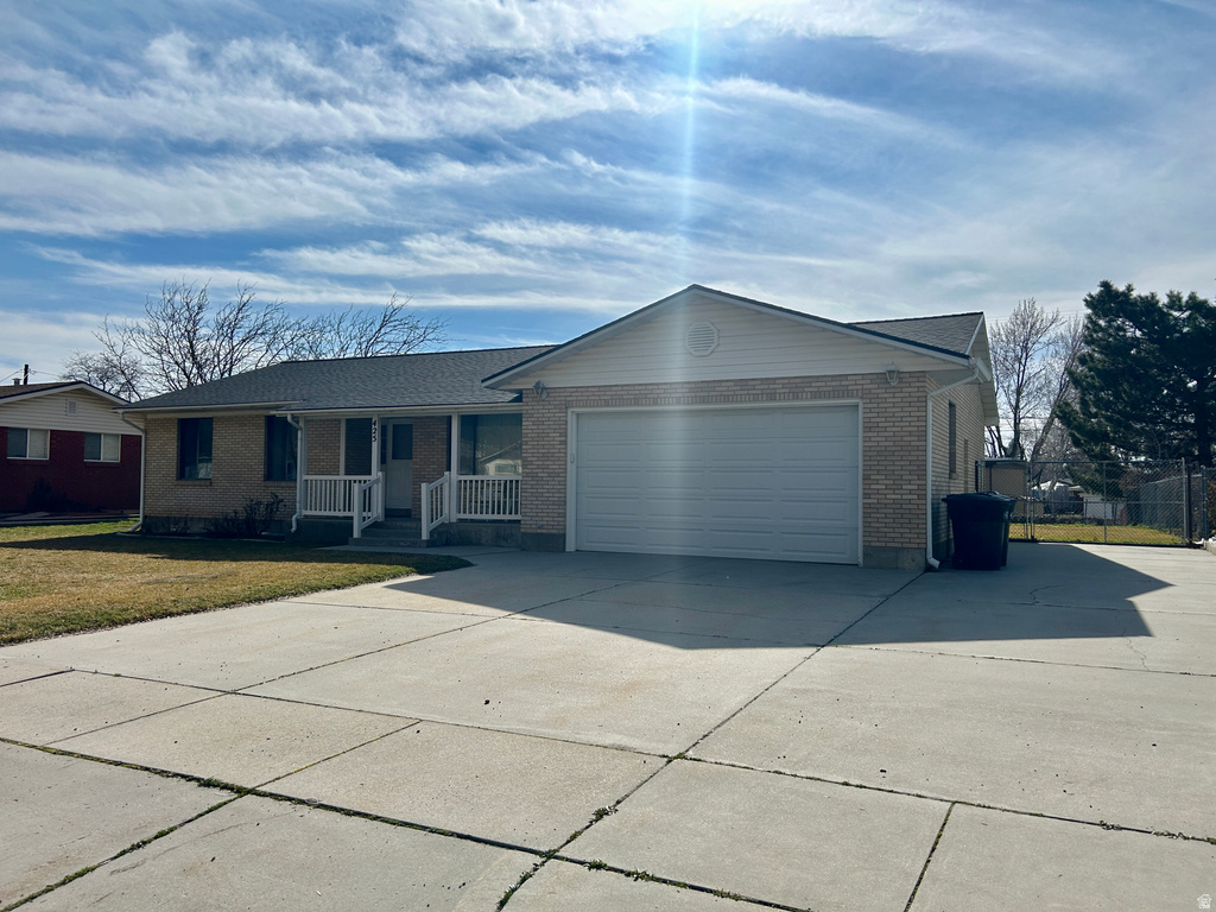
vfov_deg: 53.1
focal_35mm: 26
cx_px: 608
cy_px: 456
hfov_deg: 67.3
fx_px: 913
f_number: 1.5
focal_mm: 5.7
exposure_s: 1/16393
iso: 50
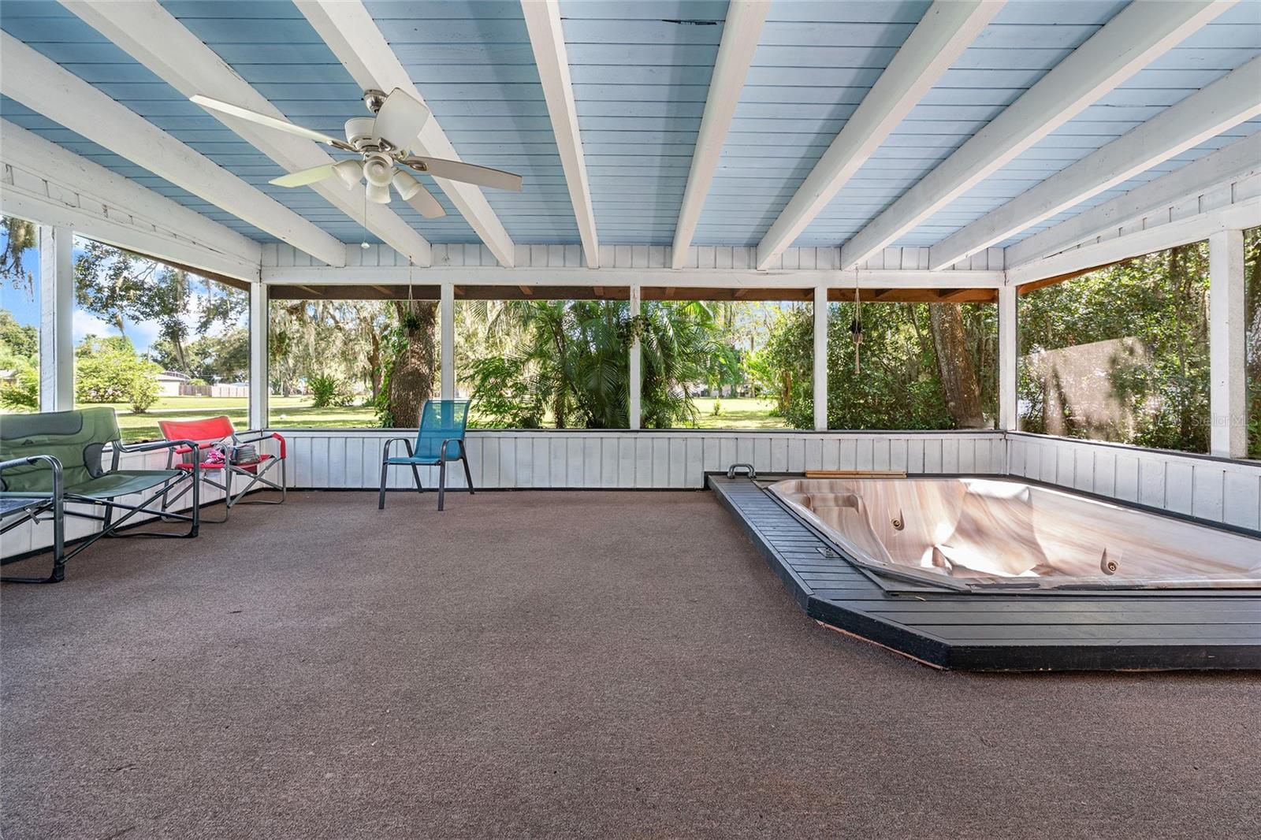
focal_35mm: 13
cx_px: 630
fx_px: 455
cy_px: 420
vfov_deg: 85.4
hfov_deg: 108.3
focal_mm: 13
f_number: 7.1
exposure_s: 1/5
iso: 250
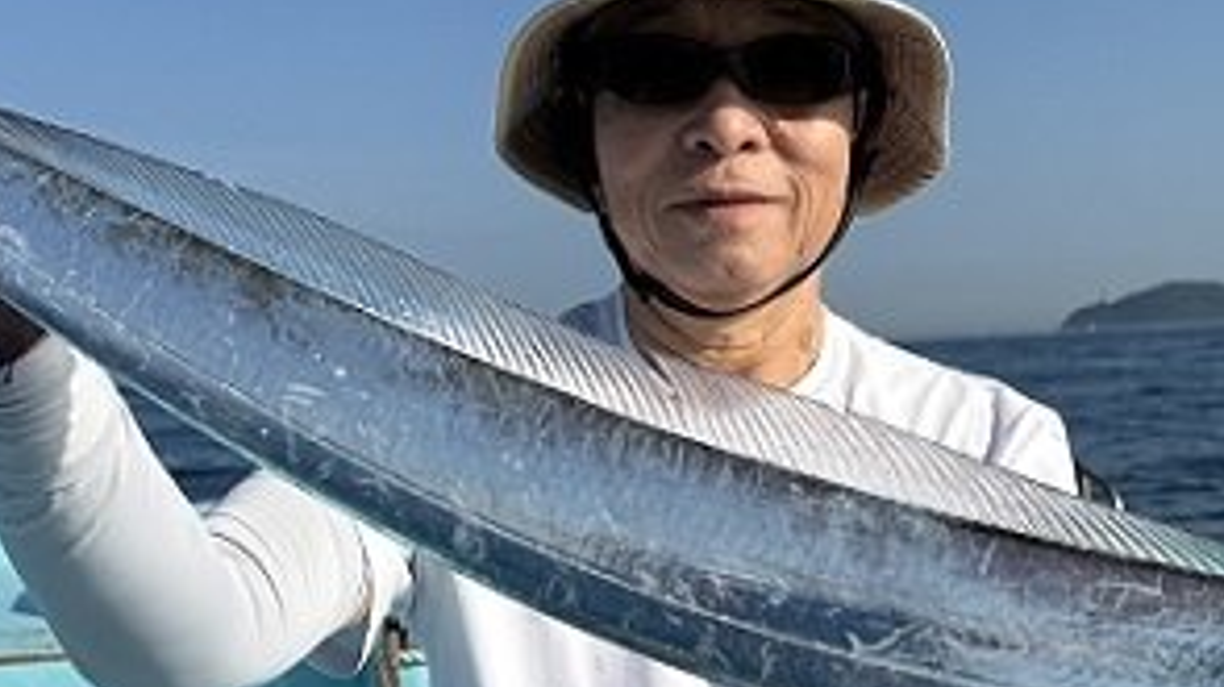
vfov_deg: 21.0
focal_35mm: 57
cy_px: 375
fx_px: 1849
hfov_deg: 36.4
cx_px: 762
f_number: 1.78
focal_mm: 6.76
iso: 80
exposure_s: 1/8130
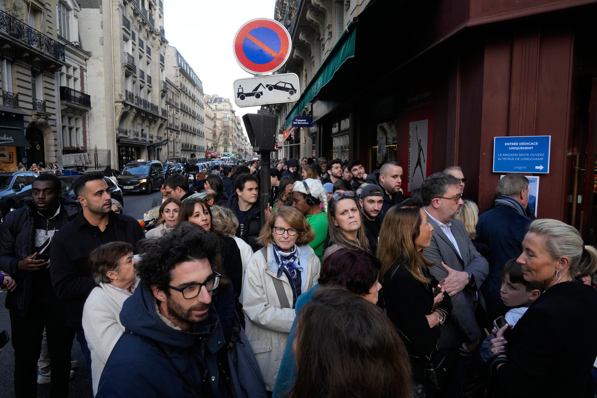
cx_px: 298
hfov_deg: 73.7
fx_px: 398
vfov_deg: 53.1
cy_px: 199
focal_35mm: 24
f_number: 7.1
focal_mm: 24
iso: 2000
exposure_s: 1/640
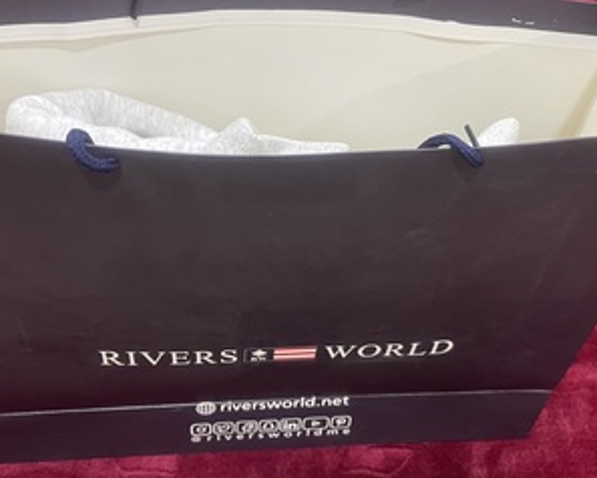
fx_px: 690
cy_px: 222
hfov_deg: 46.8
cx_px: 305
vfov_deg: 38.2
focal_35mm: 39
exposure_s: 1/40
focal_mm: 4.2
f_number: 1.6
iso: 640
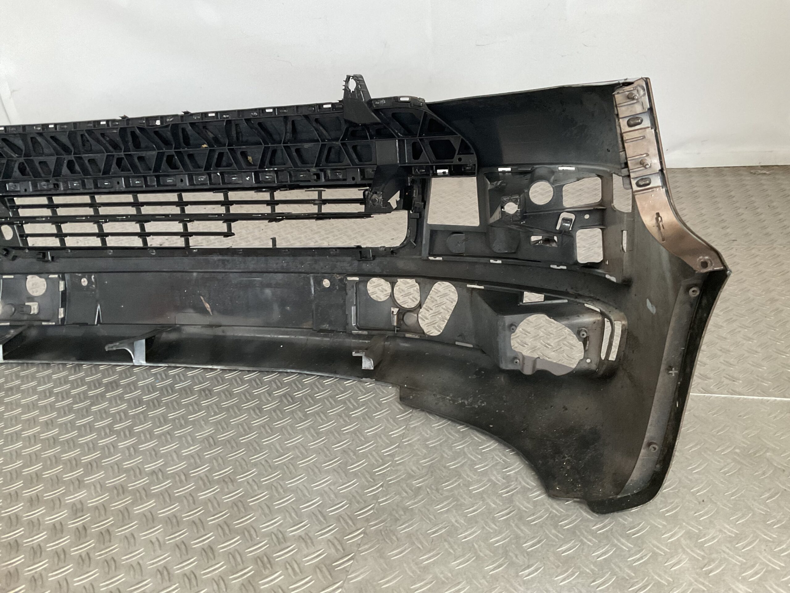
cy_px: 296
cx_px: 395
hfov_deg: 61.7
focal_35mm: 29
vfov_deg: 48.2
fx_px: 662
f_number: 1.8
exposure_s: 1/60
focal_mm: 3
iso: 200
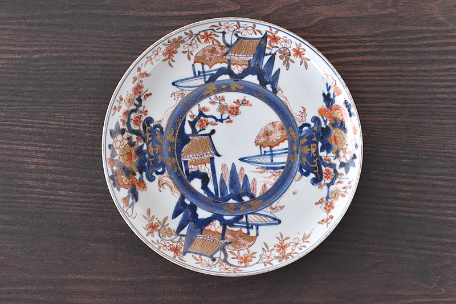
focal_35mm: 82
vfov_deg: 16.5
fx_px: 1045
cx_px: 228
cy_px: 152
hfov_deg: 24.6
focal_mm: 55
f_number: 5.6
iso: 800
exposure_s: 1/10
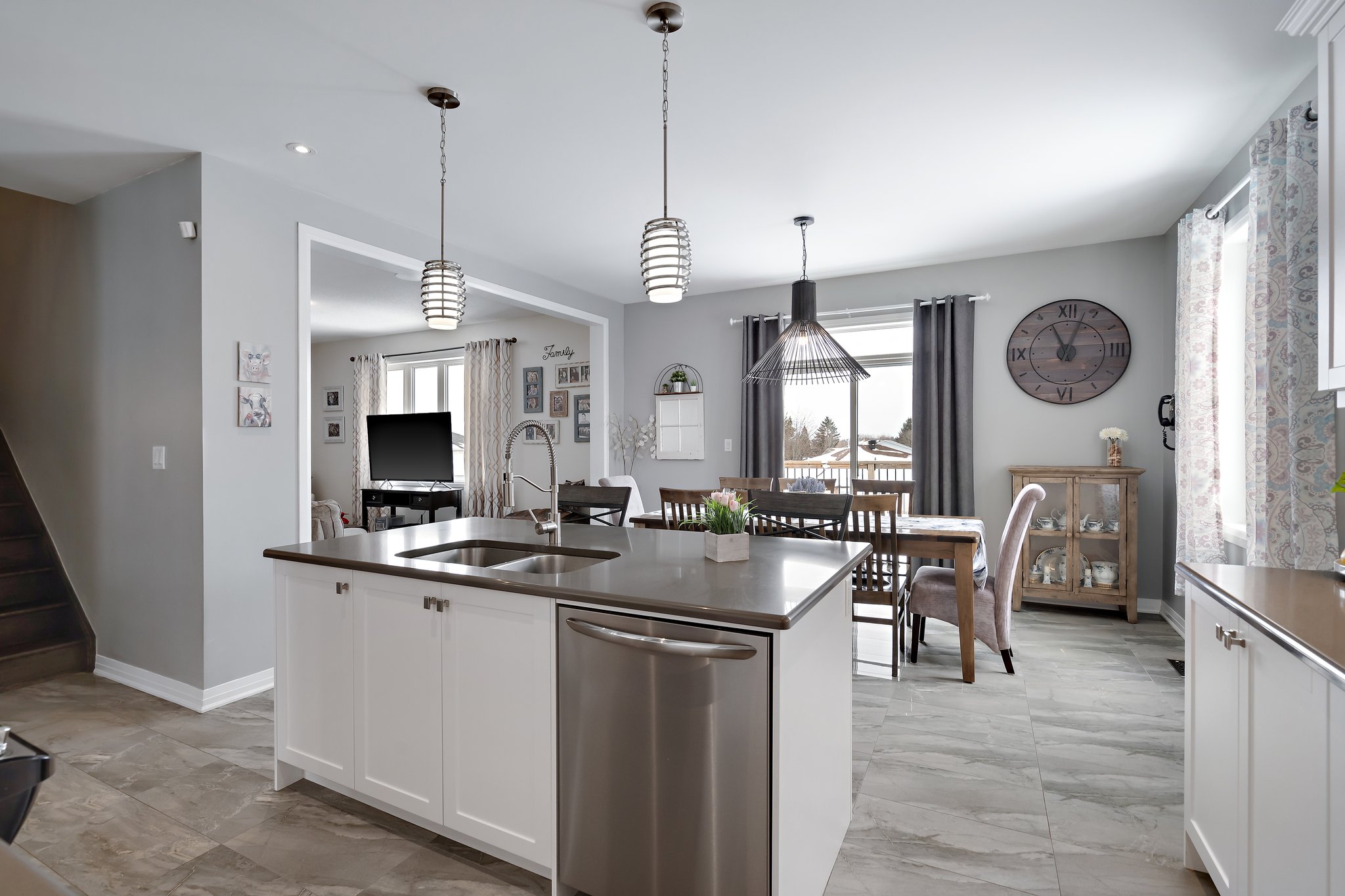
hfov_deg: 96.7
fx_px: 598
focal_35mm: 16
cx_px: 672
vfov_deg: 73.7
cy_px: 448
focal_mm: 16
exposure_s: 1/10
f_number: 8
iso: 640
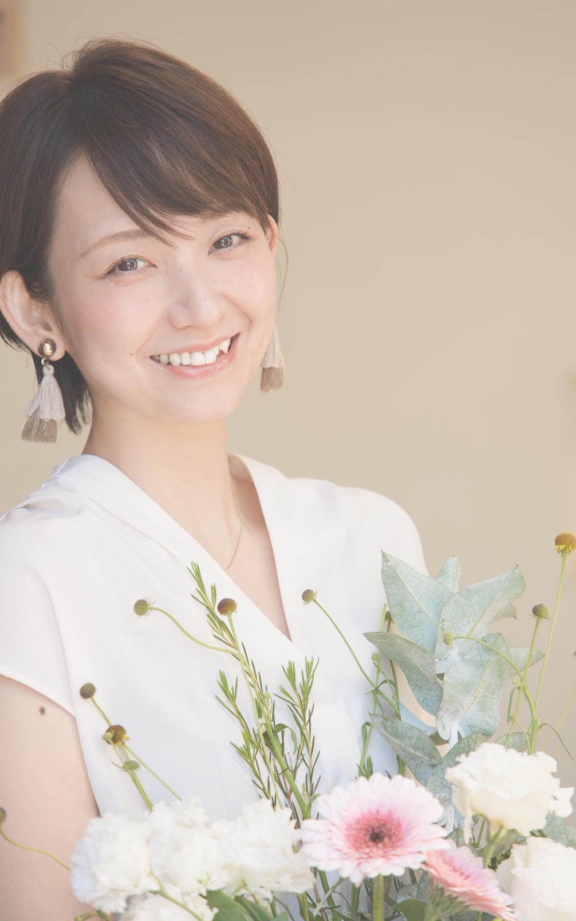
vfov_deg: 12.3
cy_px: 460
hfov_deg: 7.7
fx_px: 4269
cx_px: 294
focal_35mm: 170
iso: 200
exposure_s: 1/125
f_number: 5.6
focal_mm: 166
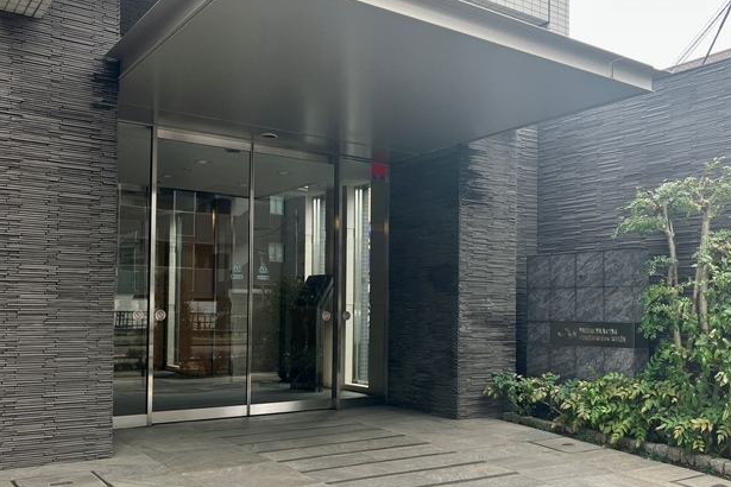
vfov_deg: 36.8
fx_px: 731
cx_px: 408
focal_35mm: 36
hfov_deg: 53.0
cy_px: 278
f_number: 1.8
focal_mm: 3.99
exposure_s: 1/166
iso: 25
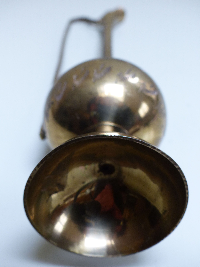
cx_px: 100
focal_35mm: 44
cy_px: 134
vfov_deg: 42.9
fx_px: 339
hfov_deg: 32.9
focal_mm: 7.8
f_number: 2.8
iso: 160
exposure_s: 1/60
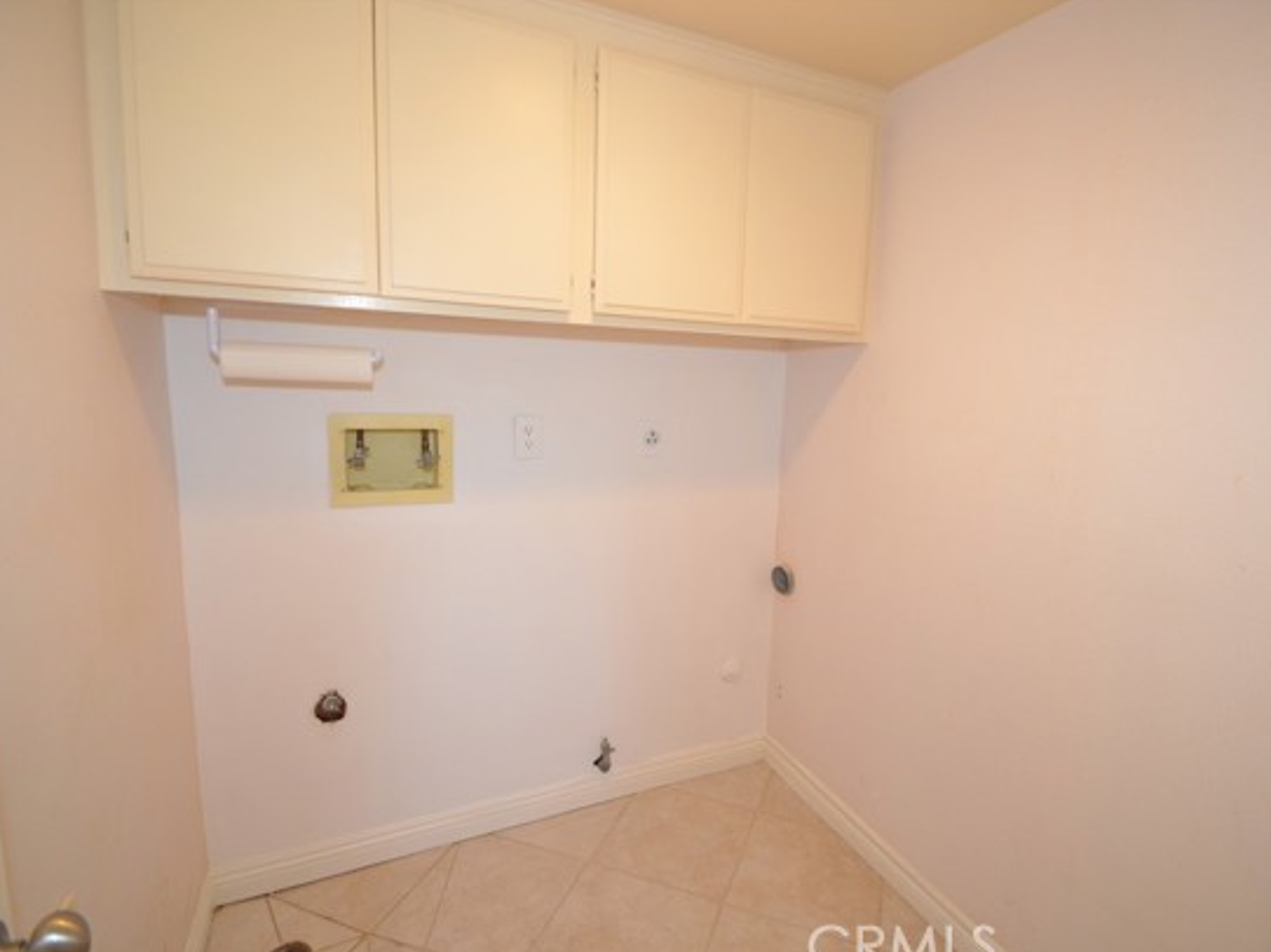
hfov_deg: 90.8
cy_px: 483
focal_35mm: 17
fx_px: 624
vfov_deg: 74.7
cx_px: 694
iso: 900
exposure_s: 1/60
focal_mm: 10
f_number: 4
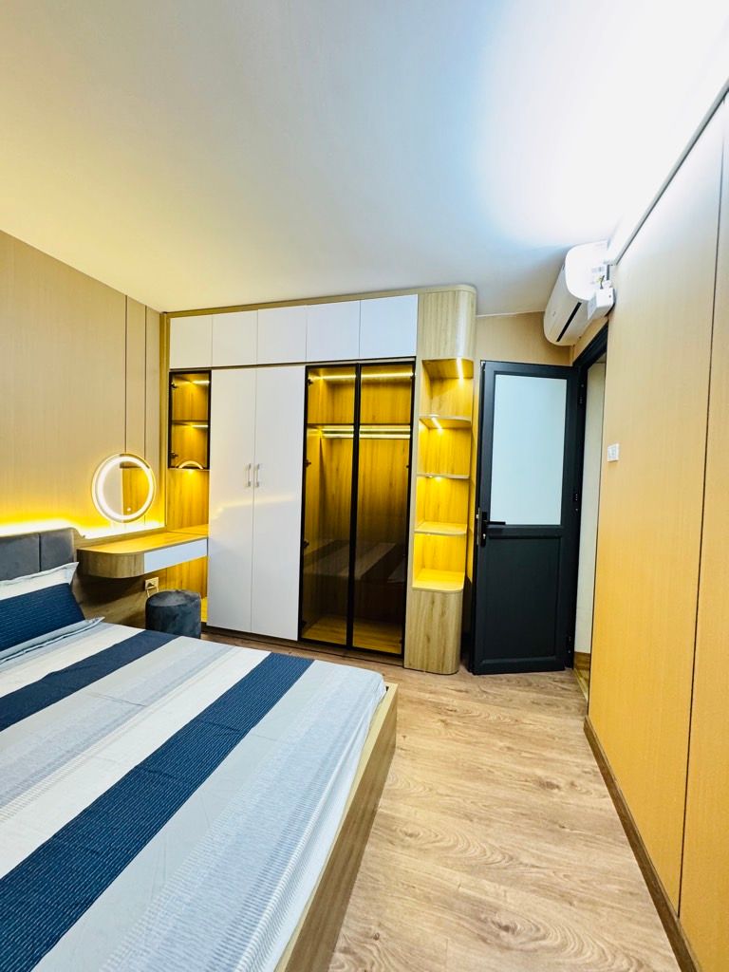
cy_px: 486
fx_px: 393
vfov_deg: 102.1
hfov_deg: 85.7
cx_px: 364
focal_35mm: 14
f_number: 2.2
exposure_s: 1/50
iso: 500
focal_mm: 2.22
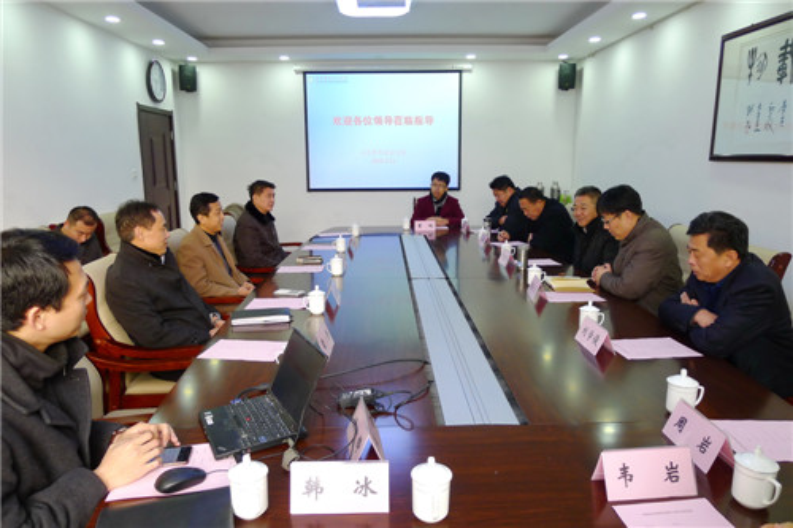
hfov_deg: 73.8
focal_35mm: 24
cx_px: 396
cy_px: 264
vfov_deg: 53.1
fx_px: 528
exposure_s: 1/60
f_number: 2
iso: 100
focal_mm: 5.1
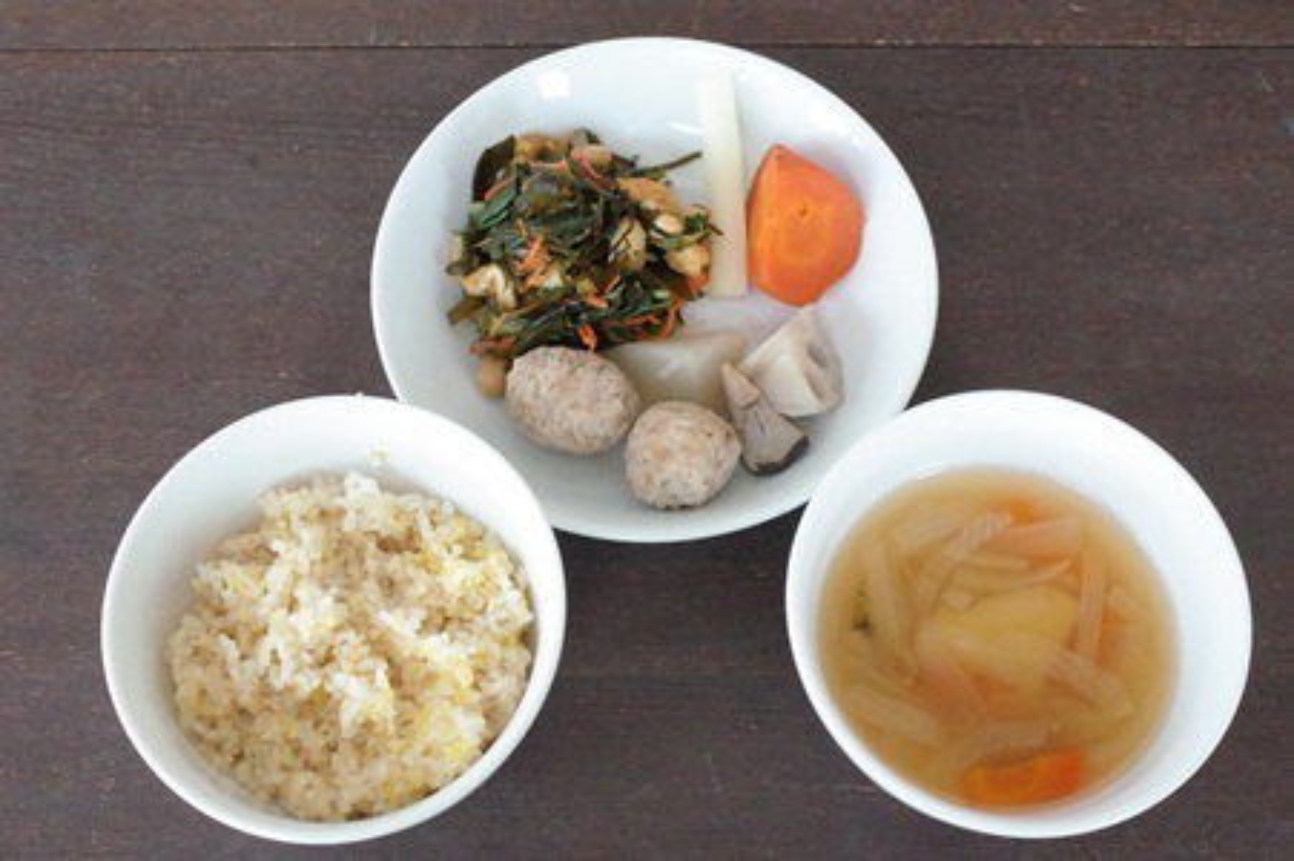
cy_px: 430
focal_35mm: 47
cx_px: 647
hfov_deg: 41.9
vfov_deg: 28.6
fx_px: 1688
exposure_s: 1/30
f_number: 5.6
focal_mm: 18.3
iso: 4000
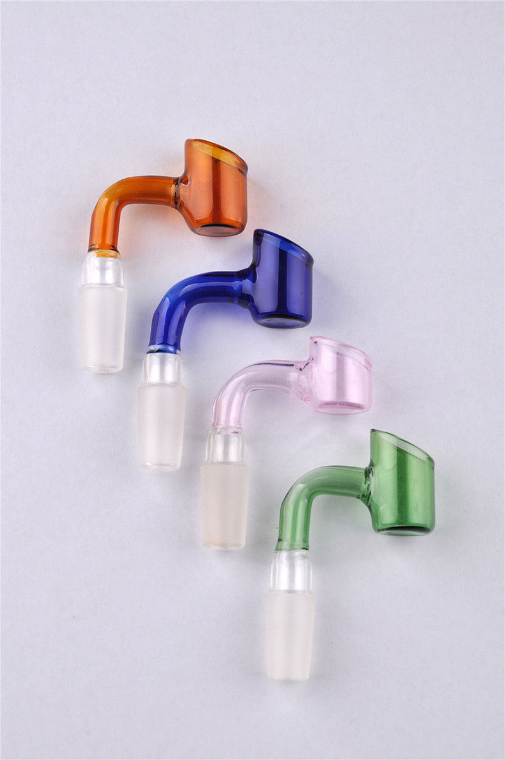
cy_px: 380
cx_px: 252
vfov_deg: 19.5
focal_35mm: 105
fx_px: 2214
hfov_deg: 13.0
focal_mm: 70
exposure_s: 1/100
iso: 200
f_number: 13
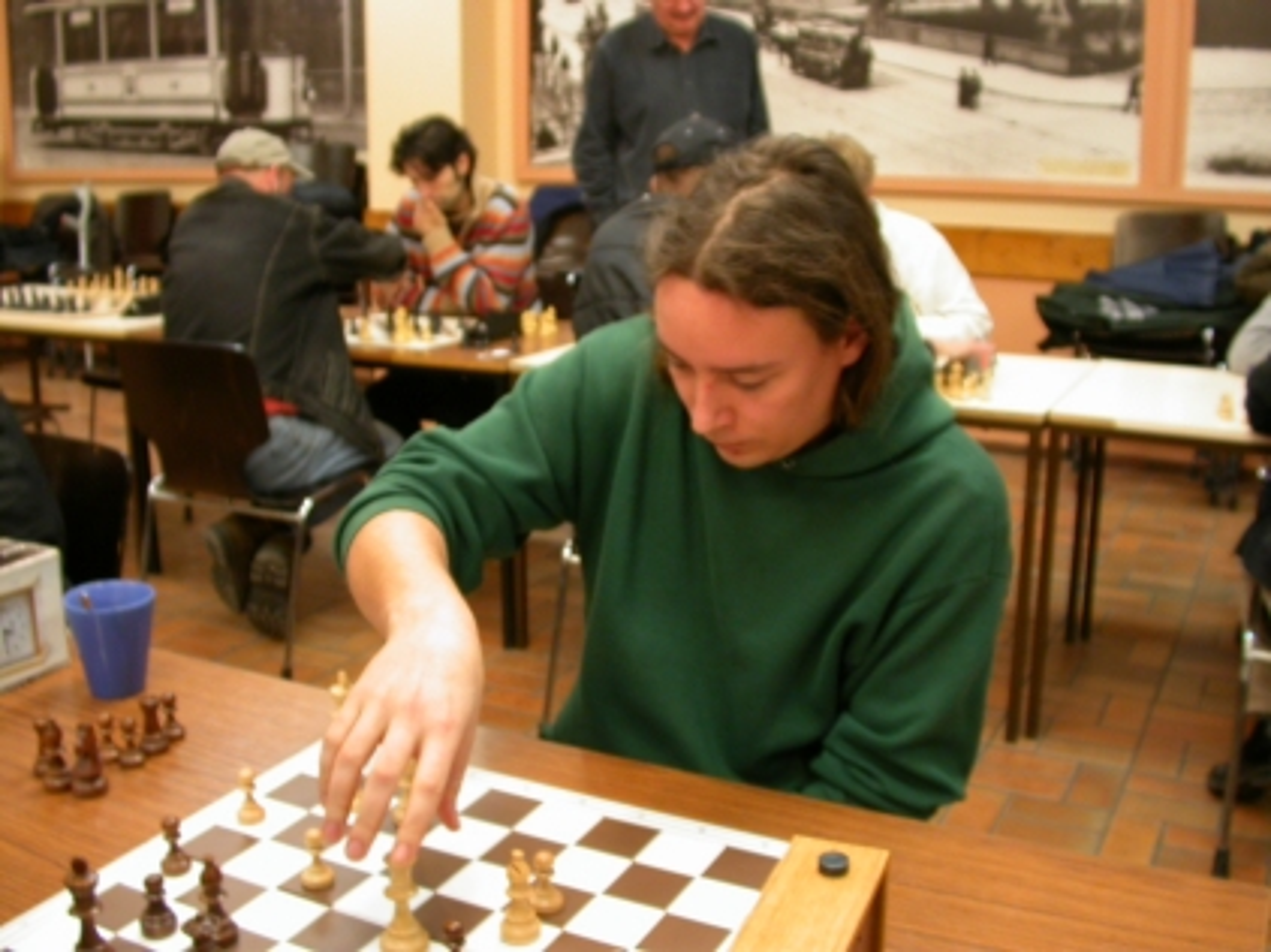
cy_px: 476
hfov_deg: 49.0
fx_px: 1394
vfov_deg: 37.7
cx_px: 636
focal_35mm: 38
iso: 100
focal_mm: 7.85
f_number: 2.6
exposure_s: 1/7.8
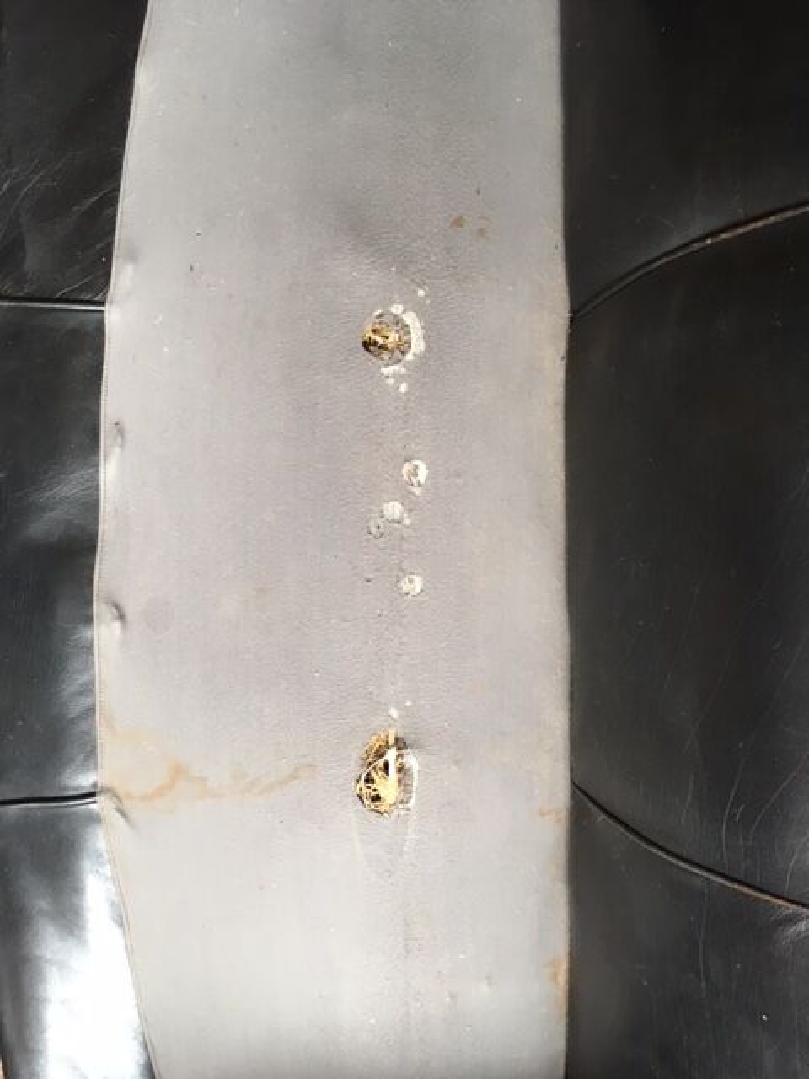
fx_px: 904
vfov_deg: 61.7
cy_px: 540
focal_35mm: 29
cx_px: 404
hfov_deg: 48.2
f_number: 2.2
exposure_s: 1/33
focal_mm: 4.15
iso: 80
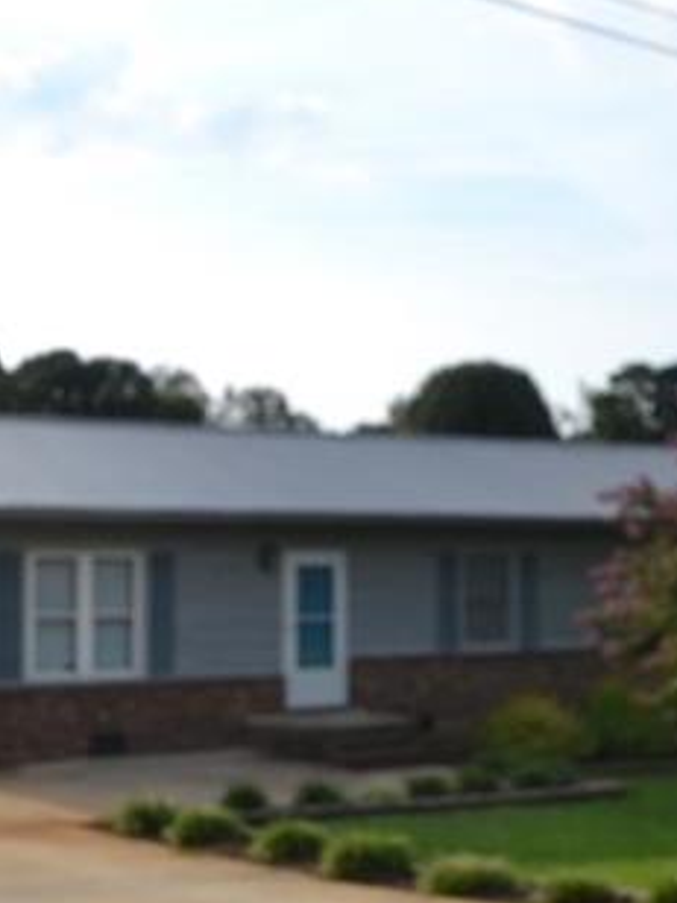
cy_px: 500
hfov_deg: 21.6
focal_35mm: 67
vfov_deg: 28.9
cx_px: 557
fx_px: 1747
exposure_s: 1/250
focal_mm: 14
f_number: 8
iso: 100
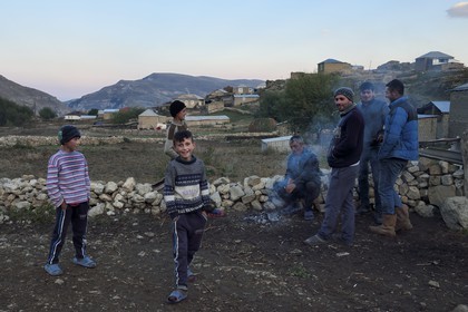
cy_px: 156
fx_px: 455
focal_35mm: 35
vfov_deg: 37.9
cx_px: 234
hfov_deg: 54.4
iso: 800
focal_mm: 35
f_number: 10
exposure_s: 1/80
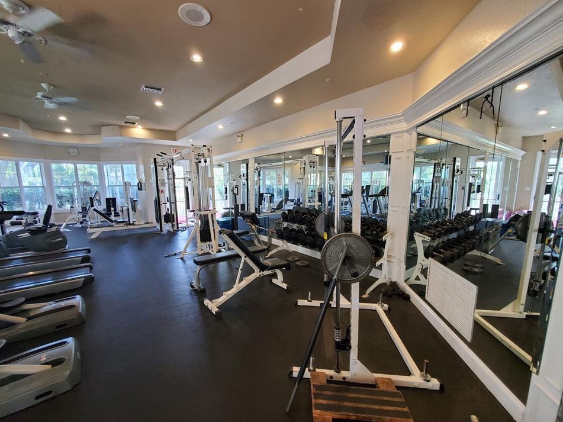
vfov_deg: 85.6
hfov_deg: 102.0
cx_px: 271
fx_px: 228
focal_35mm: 14
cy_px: 218
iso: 640
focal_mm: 1.8
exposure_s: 1/59
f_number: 2.2
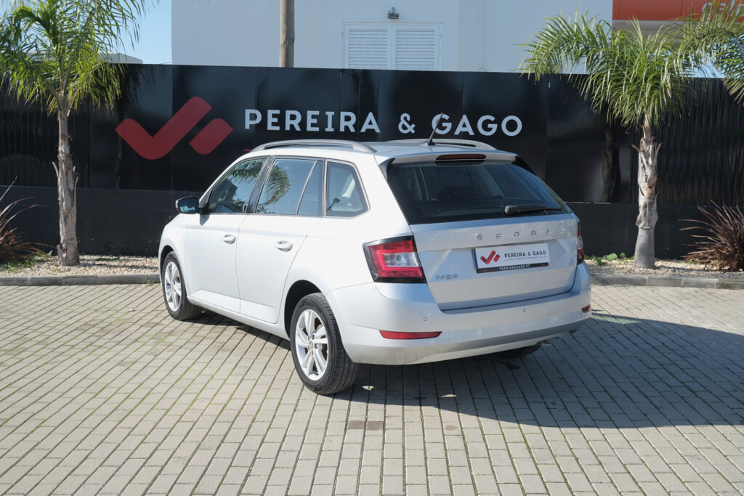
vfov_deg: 35.1
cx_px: 372
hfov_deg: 50.7
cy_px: 248
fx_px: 785
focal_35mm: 38
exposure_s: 1/200
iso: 160
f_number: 9
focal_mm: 25.6
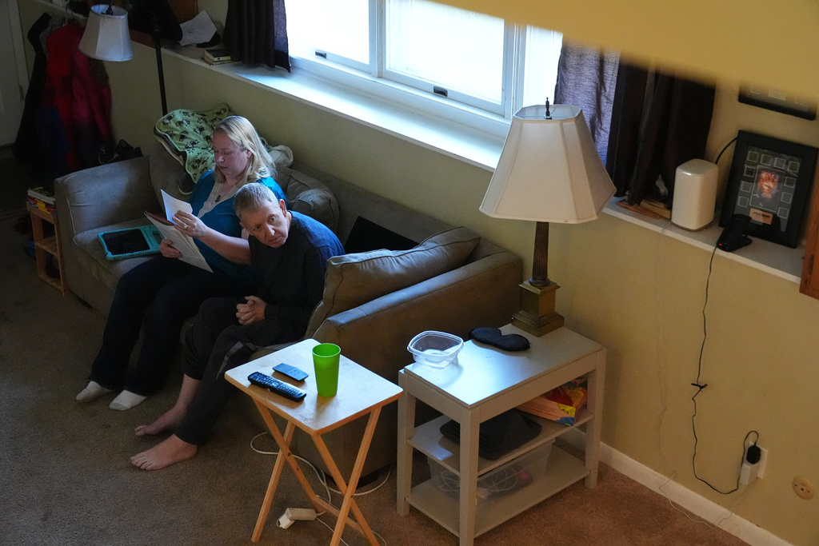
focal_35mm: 50
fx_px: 1138
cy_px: 273
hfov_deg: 39.6
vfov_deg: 27.0
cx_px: 410
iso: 8000
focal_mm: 50
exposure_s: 1/250
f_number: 4
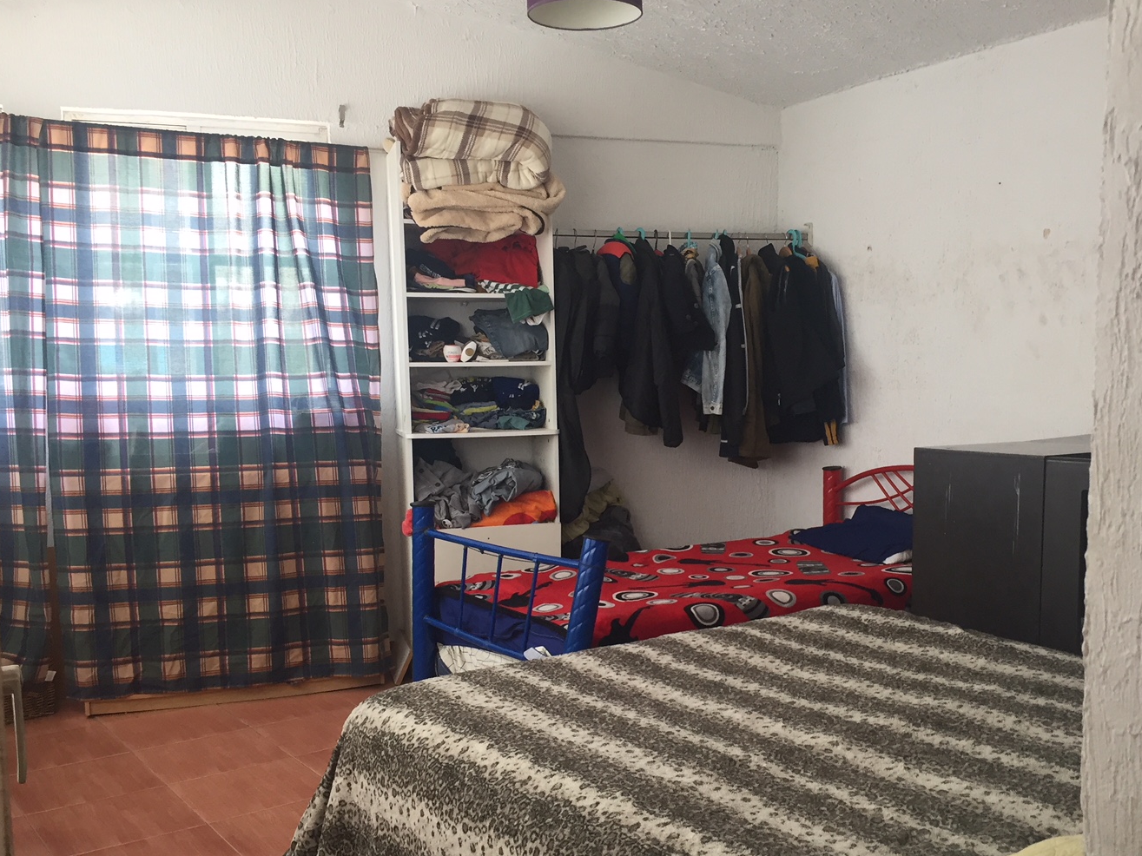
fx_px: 1188
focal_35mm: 36
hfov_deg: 51.2
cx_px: 657
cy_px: 498
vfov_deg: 39.5
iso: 32
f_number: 2.2
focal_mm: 4.15
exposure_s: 1/40
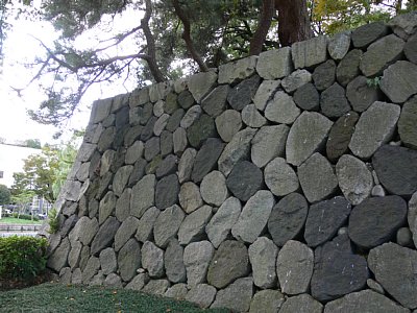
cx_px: 208
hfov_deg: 52.6
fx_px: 422
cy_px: 156
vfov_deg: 40.7
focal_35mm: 35
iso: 80
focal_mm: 7.4
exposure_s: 1/50
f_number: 2.8
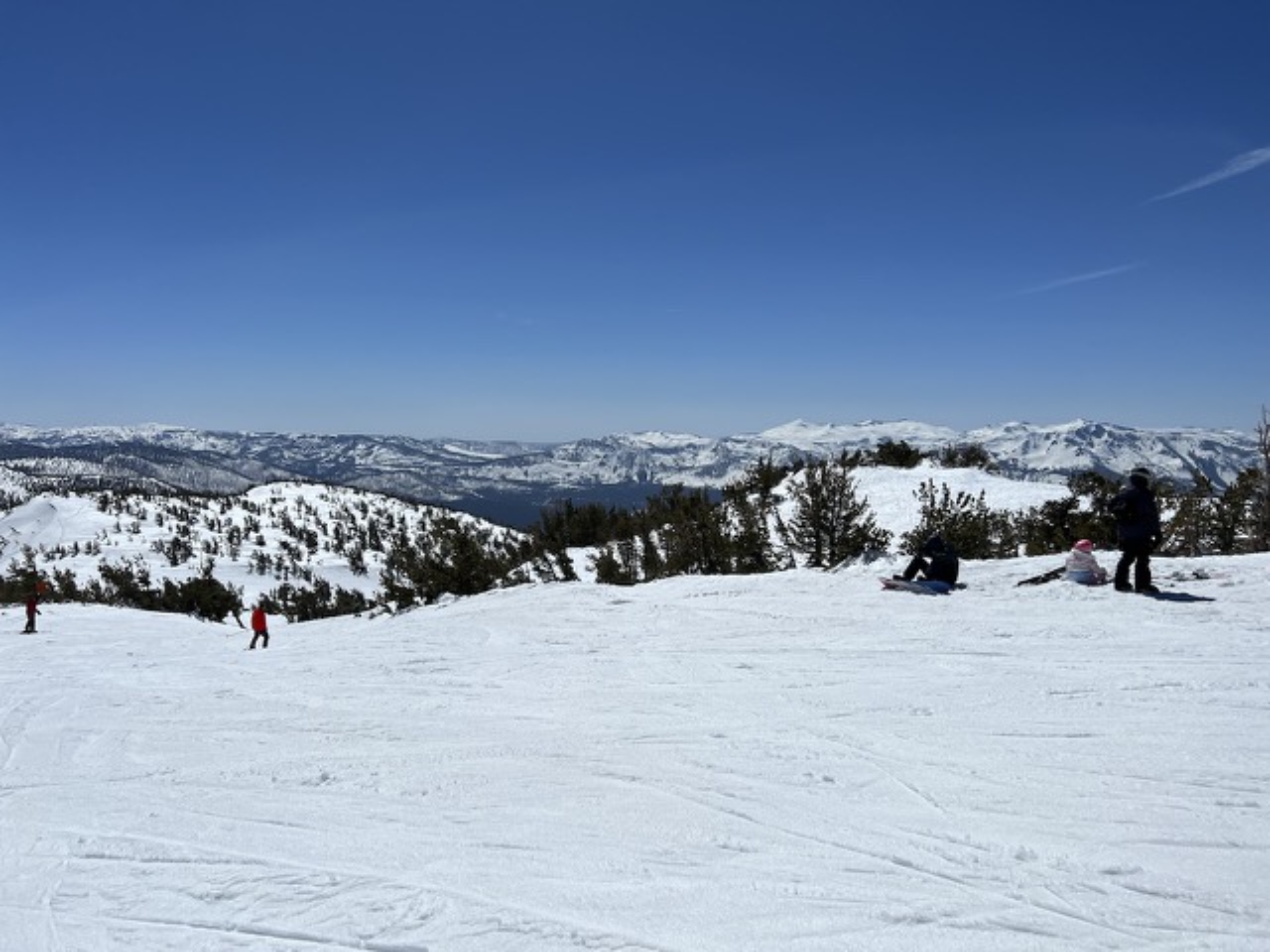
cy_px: 476
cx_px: 635
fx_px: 954
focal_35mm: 26
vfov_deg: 53.1
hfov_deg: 67.3
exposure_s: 1/16393
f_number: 1.5
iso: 40
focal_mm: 5.7
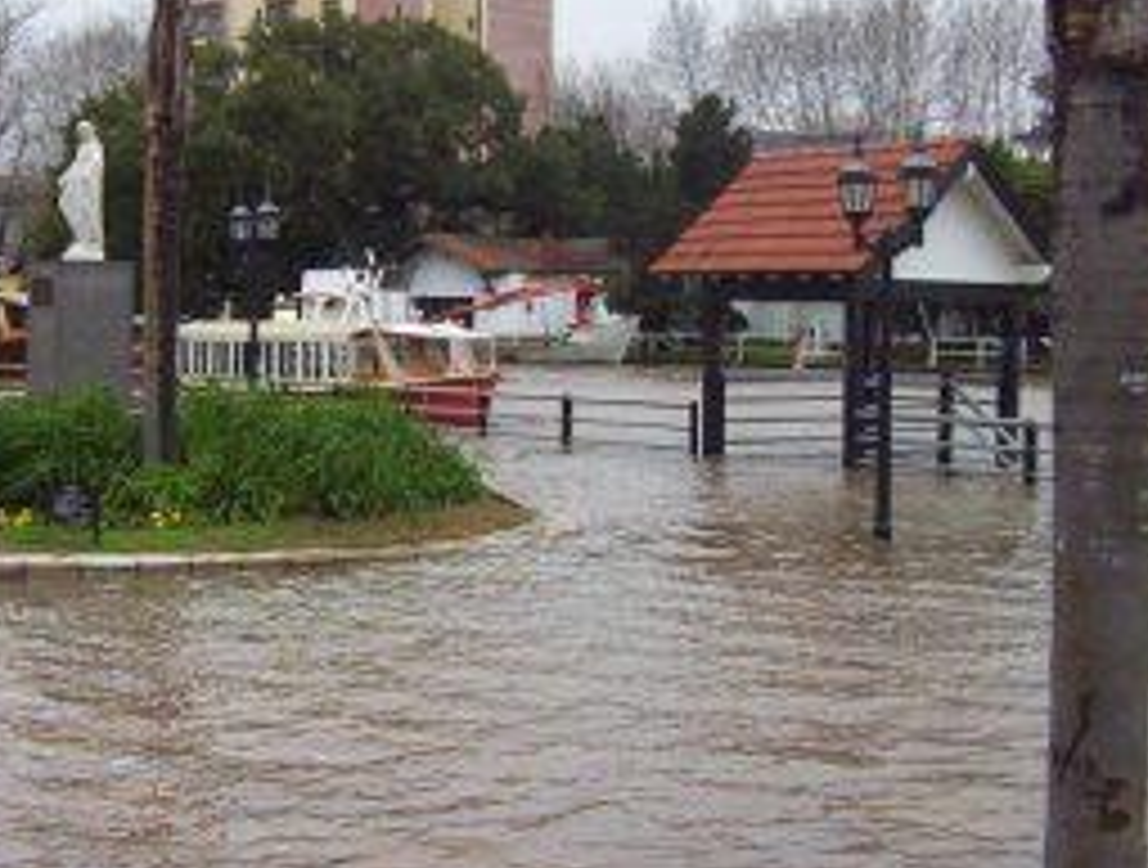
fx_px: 2263
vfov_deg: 21.7
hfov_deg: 28.4
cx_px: 457
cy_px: 346
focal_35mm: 68
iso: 100
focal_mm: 5.26
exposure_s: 1/118
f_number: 3.84
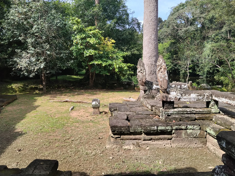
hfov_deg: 61.7
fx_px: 197
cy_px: 88
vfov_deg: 48.2
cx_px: 118
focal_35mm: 29
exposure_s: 1/835
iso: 50
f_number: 1.8
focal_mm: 4.22
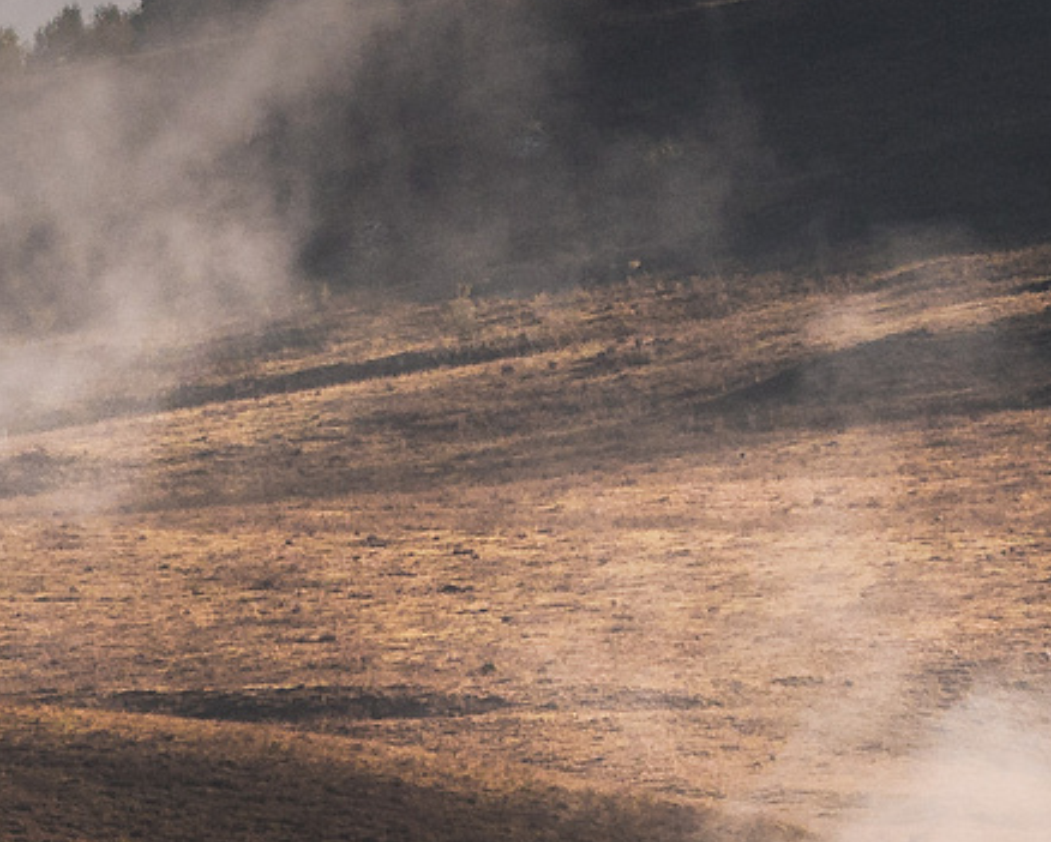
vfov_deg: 1.5
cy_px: -78
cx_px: 127
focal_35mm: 1012
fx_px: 31500
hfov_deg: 1.9
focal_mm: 90
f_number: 8
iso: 50
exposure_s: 1/200
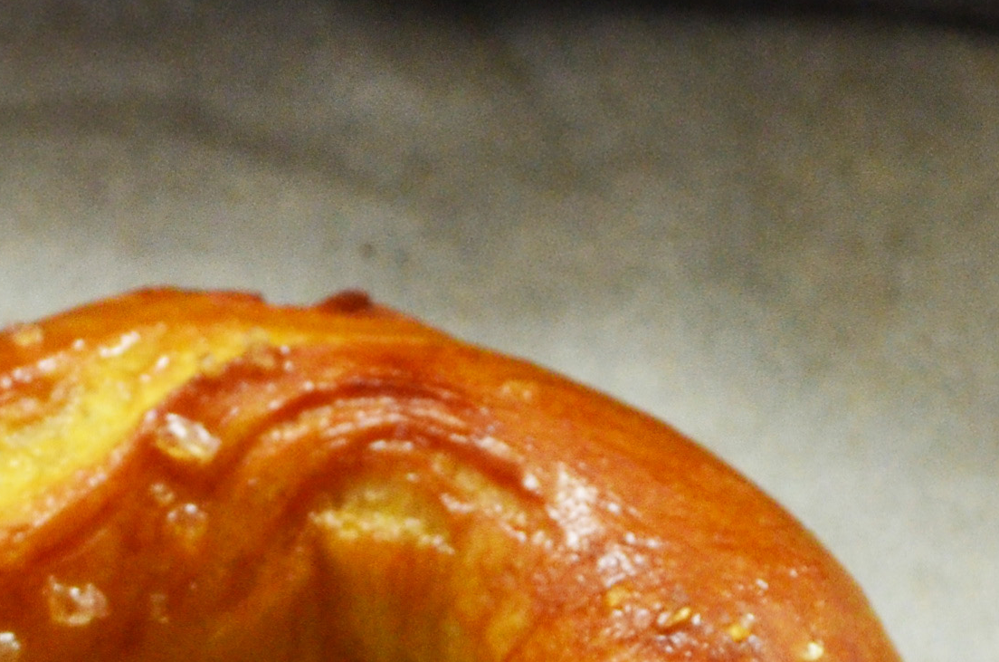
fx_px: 10196
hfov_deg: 5.5
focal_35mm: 368
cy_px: 1206
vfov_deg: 3.7
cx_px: -794
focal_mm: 55
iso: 1000
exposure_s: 1/40
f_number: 8
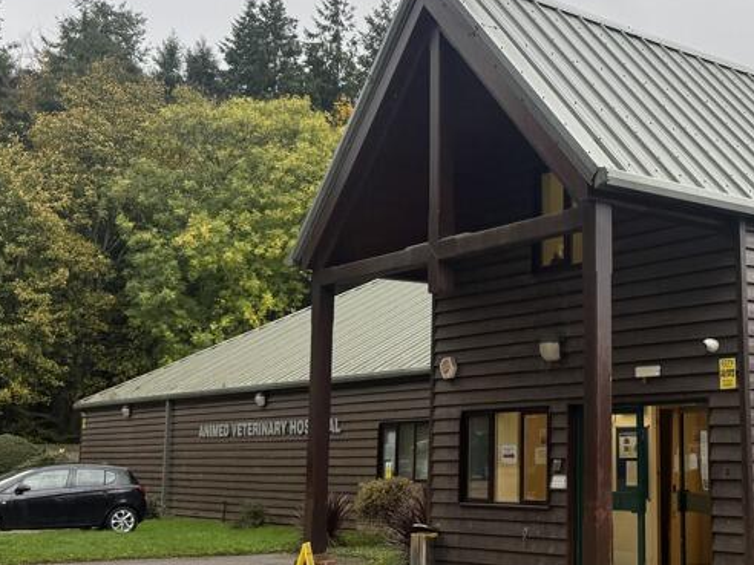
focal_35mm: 50
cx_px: 680
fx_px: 1089
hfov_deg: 35.9
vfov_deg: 29.1
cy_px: 296
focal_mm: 6.76
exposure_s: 1/349
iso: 80
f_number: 1.78
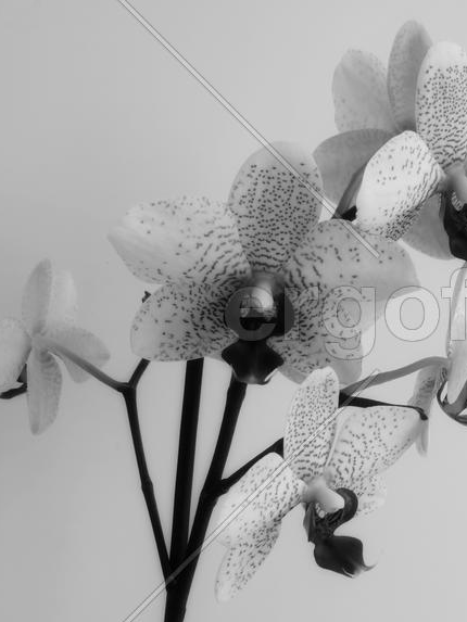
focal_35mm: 77
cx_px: 434
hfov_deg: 18.8
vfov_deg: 25.4
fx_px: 1380
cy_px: 314
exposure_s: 1/3
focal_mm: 35
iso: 200
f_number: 22
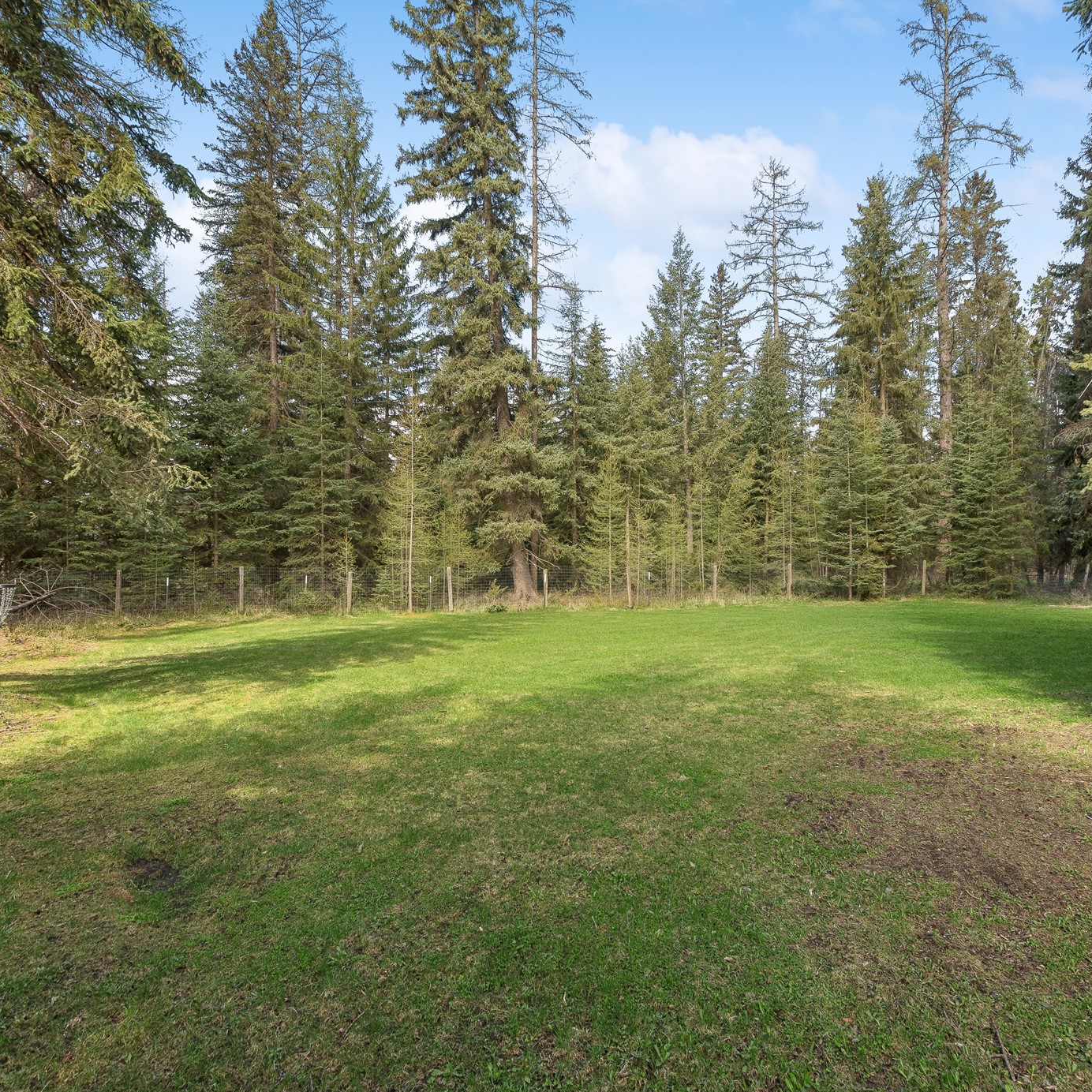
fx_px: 714
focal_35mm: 20
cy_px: 558
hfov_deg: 74.8
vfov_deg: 74.8
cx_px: 578
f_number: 6.3
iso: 200
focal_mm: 10
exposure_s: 1/125
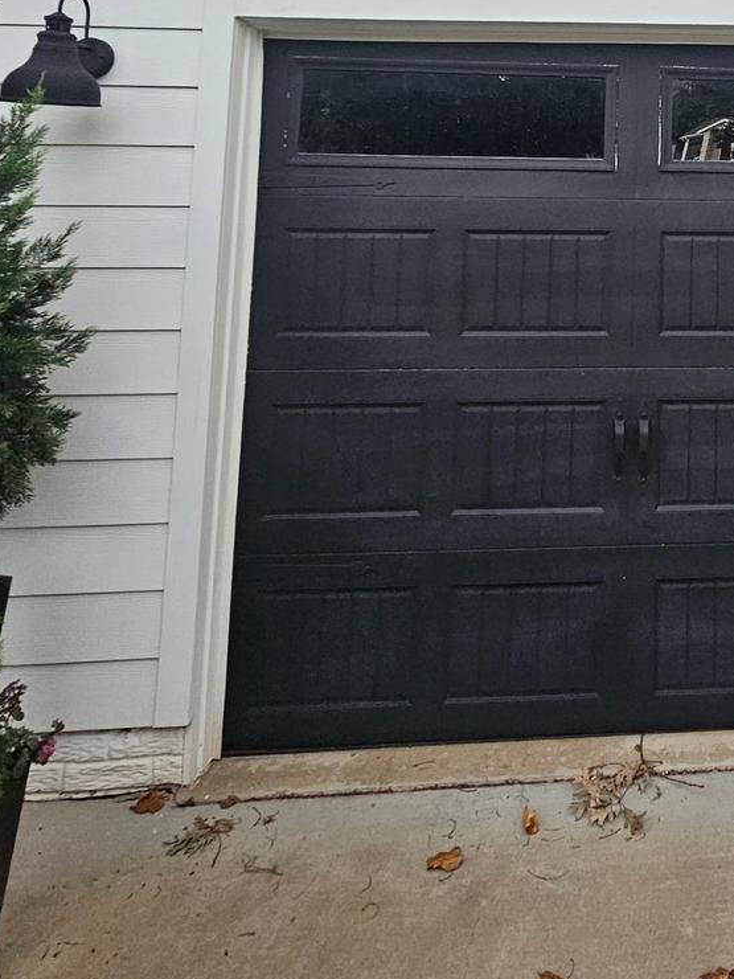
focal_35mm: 27
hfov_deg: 45.4
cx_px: 690
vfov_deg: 56.4
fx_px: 763
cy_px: 99
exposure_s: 1/77.4
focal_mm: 2.2
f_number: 2.2
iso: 250
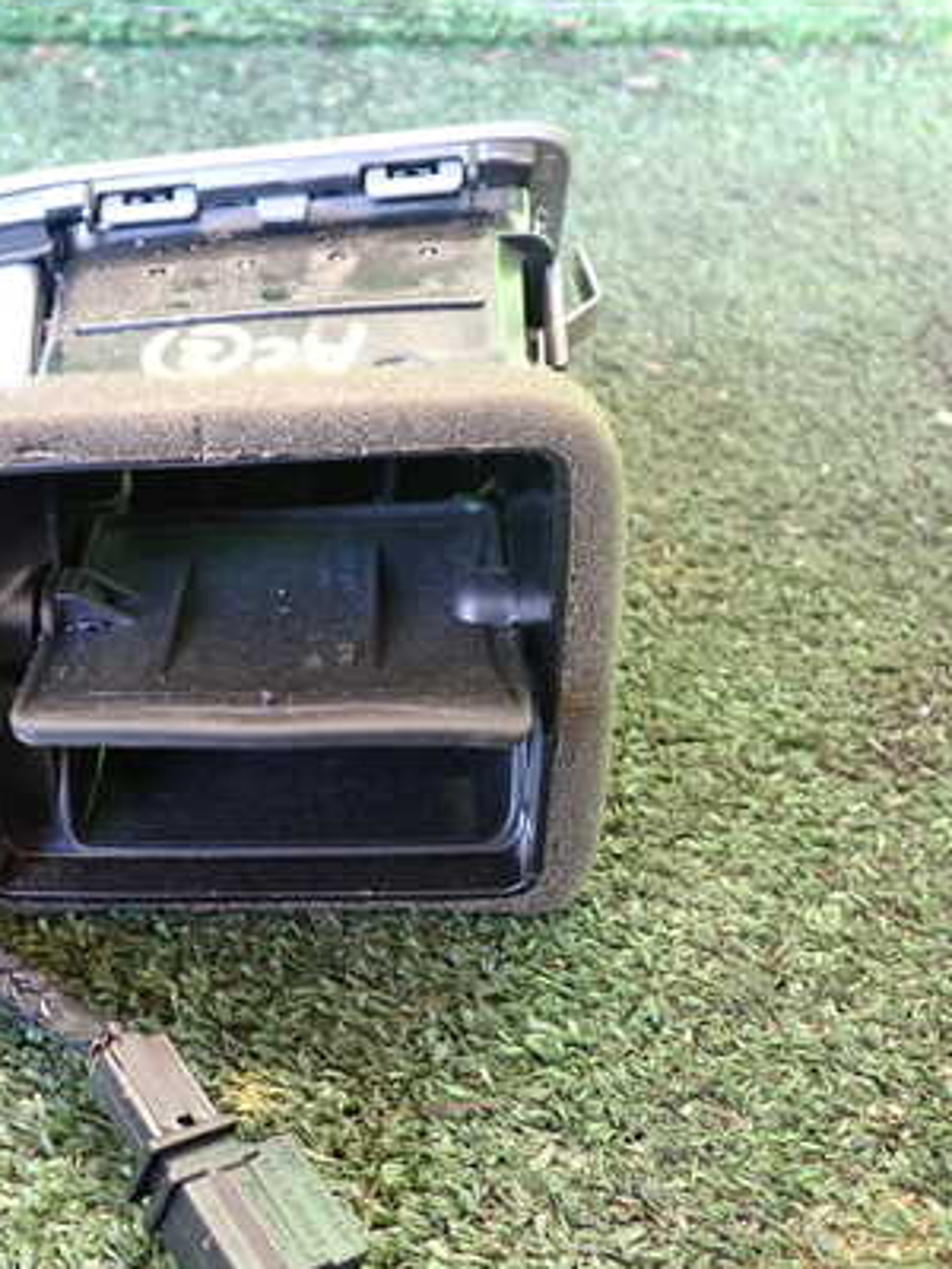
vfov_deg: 42.0
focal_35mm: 45
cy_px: 695
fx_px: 1650
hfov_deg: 31.8
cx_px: 279
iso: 400
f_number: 2.3
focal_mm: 5.4
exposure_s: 1/30
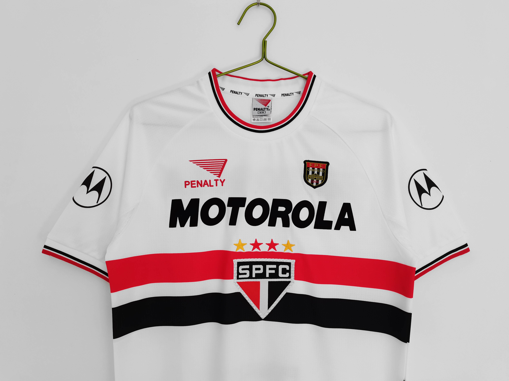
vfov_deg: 53.1
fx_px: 382
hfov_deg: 67.3
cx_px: 254
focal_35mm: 26
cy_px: 190
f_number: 1.8
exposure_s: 1/120
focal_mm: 5.58
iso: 125
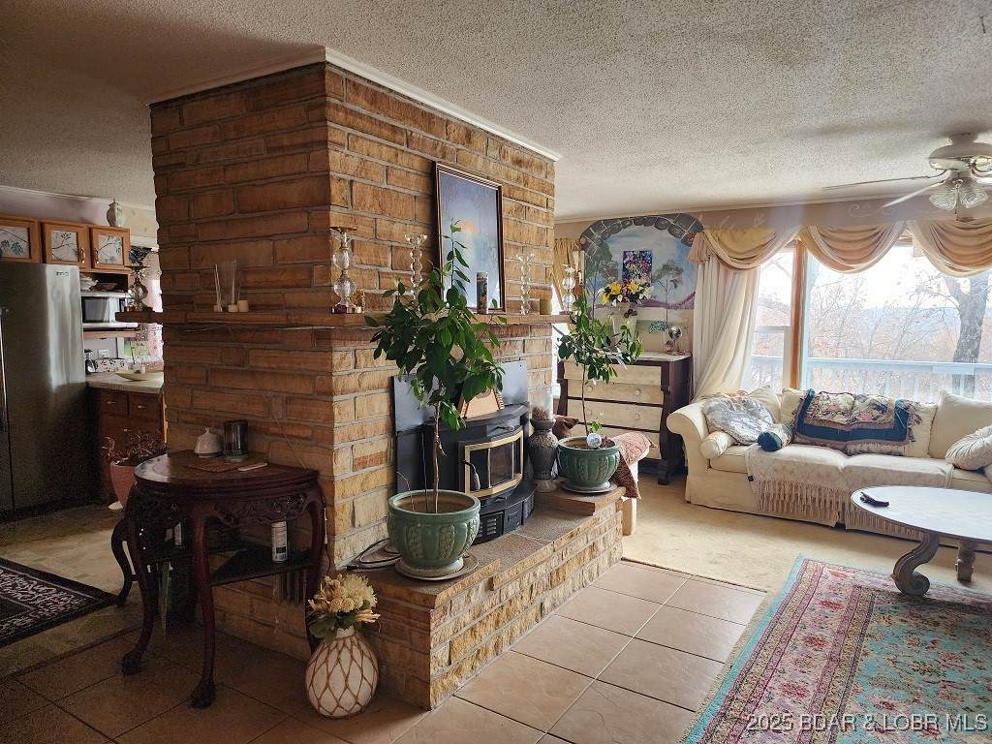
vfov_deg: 58.9
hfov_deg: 73.9
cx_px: 496
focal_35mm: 23
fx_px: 659
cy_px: 372
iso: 400
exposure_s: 1/120
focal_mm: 6.4
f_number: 1.8
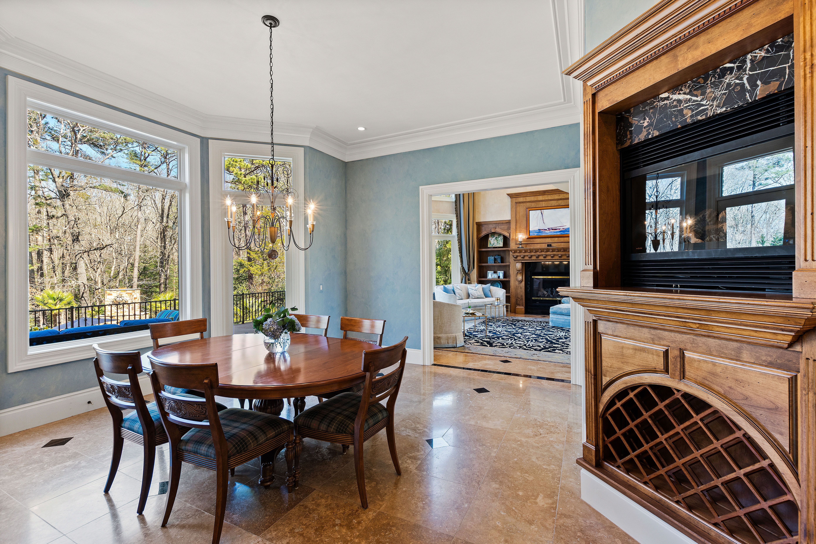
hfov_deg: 100.4
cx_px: 408
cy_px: 272
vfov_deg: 77.3
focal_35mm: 15
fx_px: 340
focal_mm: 10
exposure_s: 1/2
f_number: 8
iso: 100
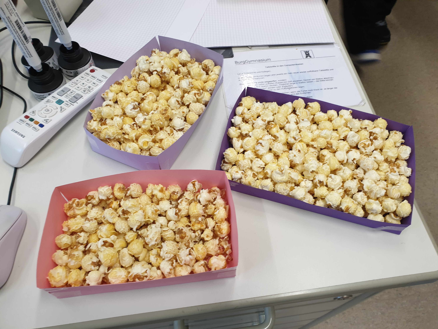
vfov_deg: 53.1
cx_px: 219
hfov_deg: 67.3
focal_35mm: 26
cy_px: 164
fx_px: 329
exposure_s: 1/50
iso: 125
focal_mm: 4.3
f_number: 2.4
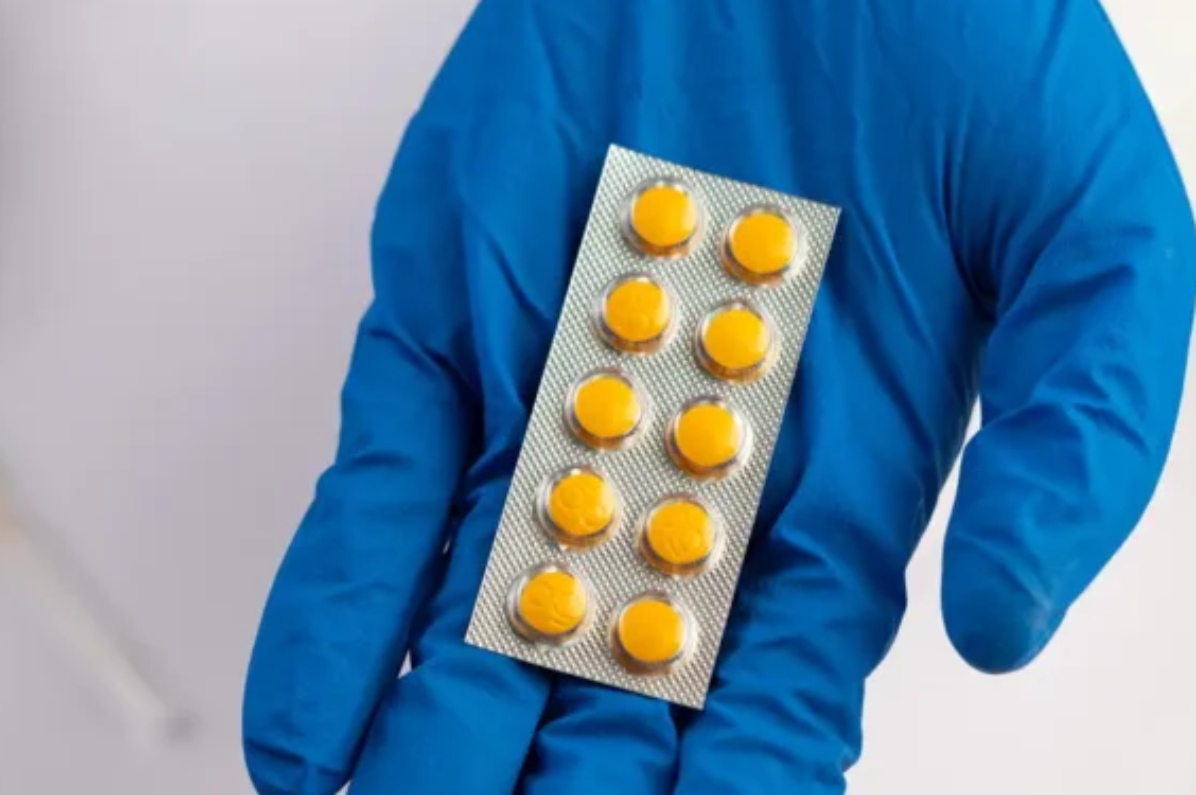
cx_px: 341
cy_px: 540
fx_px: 3618
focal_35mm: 109
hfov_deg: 18.7
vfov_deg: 12.5
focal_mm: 60
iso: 100
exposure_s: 1/125
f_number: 5
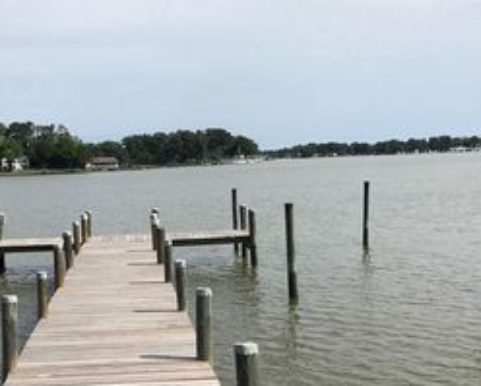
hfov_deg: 33.7
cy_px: 288
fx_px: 784
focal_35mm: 55
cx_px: 149
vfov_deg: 27.3
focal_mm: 3.99
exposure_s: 1/4000
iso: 20
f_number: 1.8
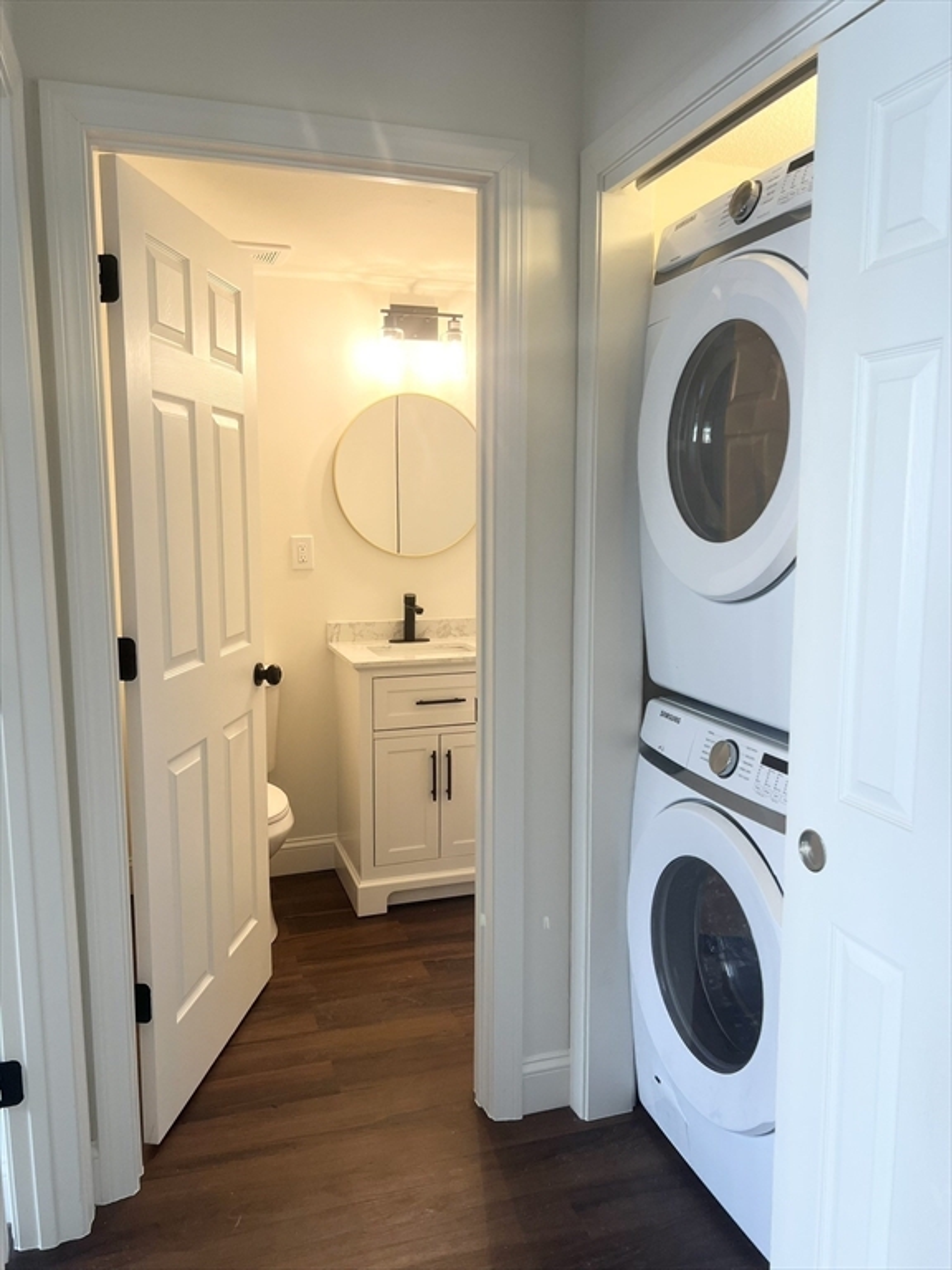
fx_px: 953
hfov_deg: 53.1
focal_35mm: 26
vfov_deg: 67.3
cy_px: 635
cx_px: 476
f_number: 1.5
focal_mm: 5.7
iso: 100
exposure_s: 1/120
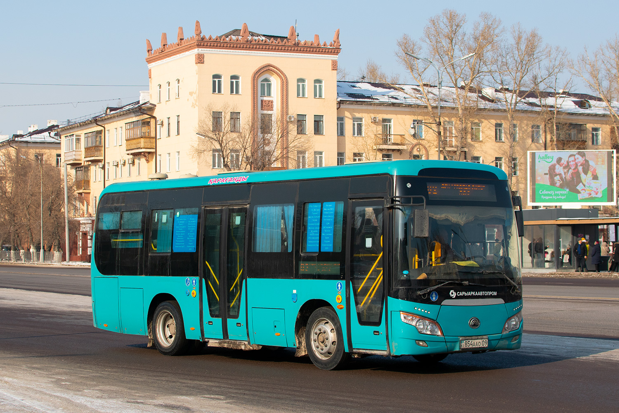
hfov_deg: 37.9
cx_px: 310
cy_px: 206
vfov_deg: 25.8
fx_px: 903
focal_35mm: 52
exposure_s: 1/1000
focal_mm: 35
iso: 100
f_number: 5.6
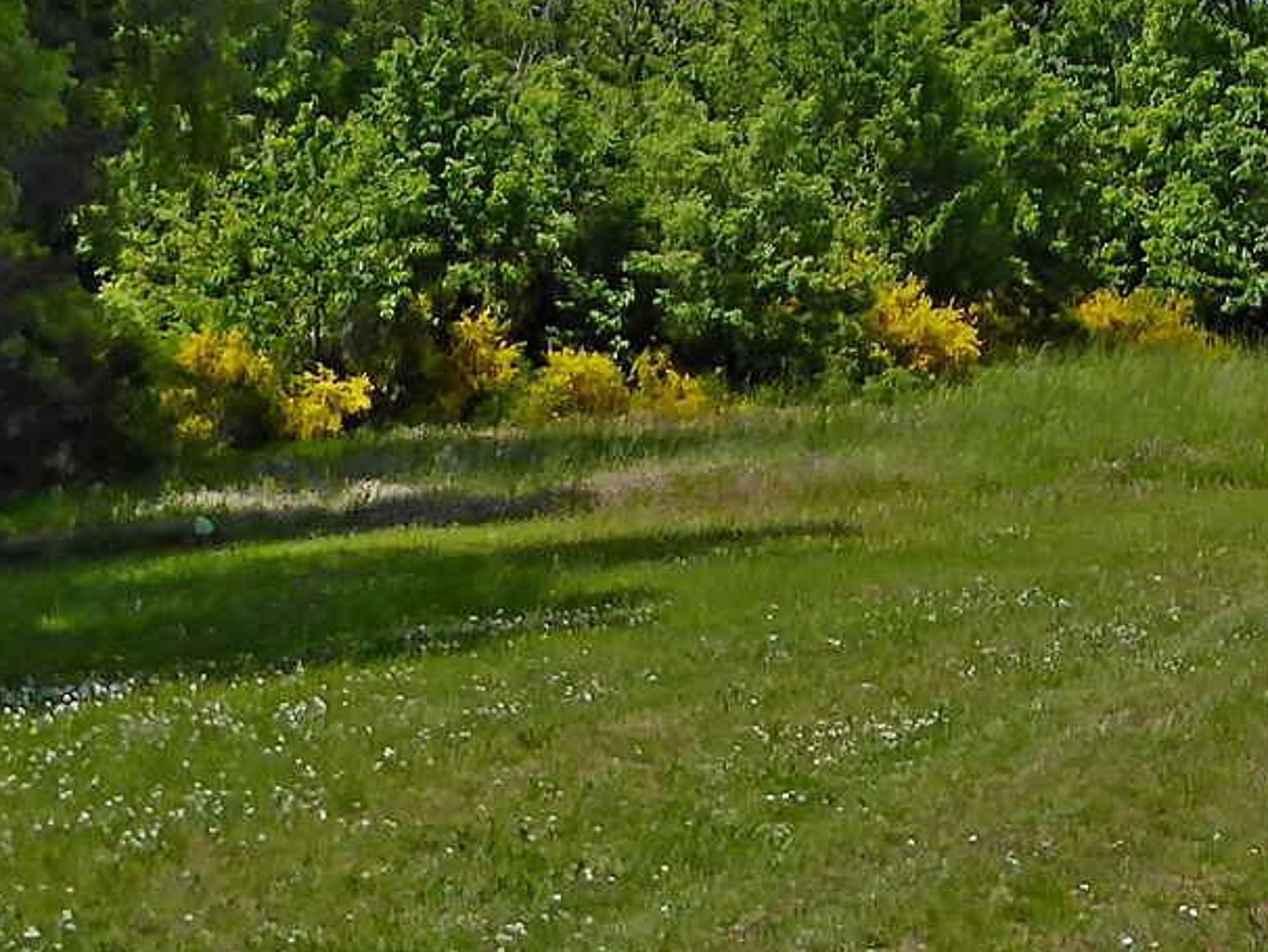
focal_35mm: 95
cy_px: -858
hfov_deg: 19.9
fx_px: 3481
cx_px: 1331
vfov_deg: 13.6
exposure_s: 1/1300
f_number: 3.3
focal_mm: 4.3
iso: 80
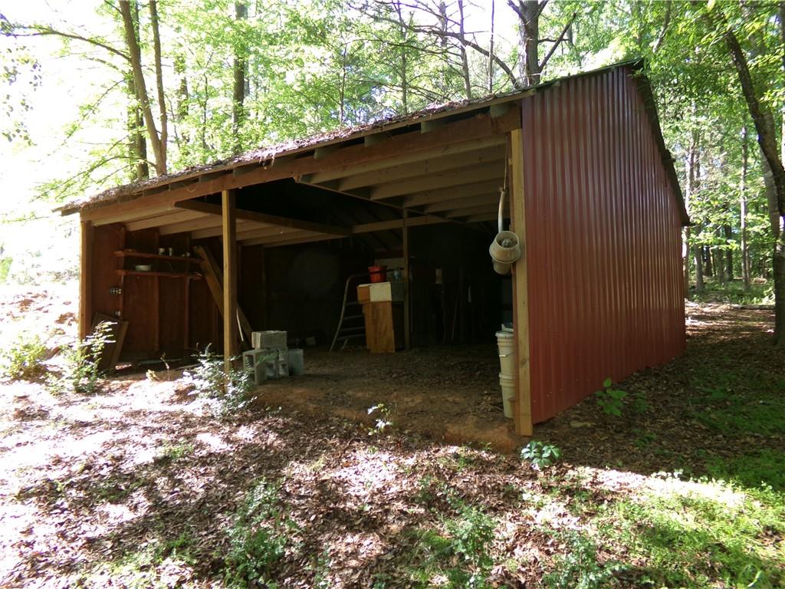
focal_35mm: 24
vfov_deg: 56.8
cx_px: 392
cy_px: 294
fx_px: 544
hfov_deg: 71.6
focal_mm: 4.3
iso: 116
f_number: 3.7
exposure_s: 1/34
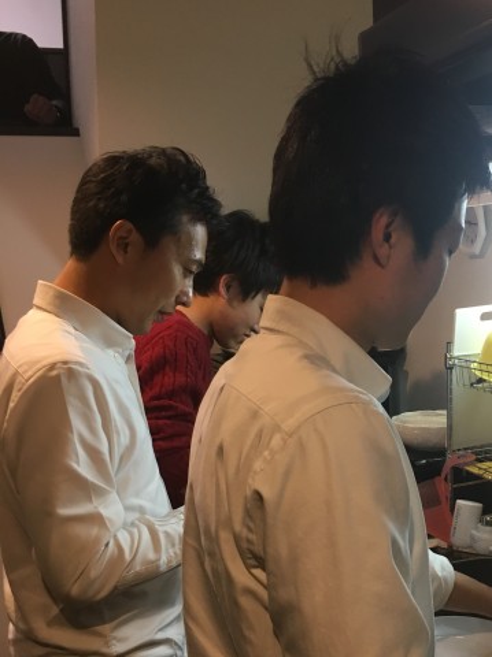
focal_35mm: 29
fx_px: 551
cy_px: 328
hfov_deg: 48.2
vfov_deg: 61.7
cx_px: 246
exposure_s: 1/30
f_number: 2.2
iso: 100
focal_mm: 4.15
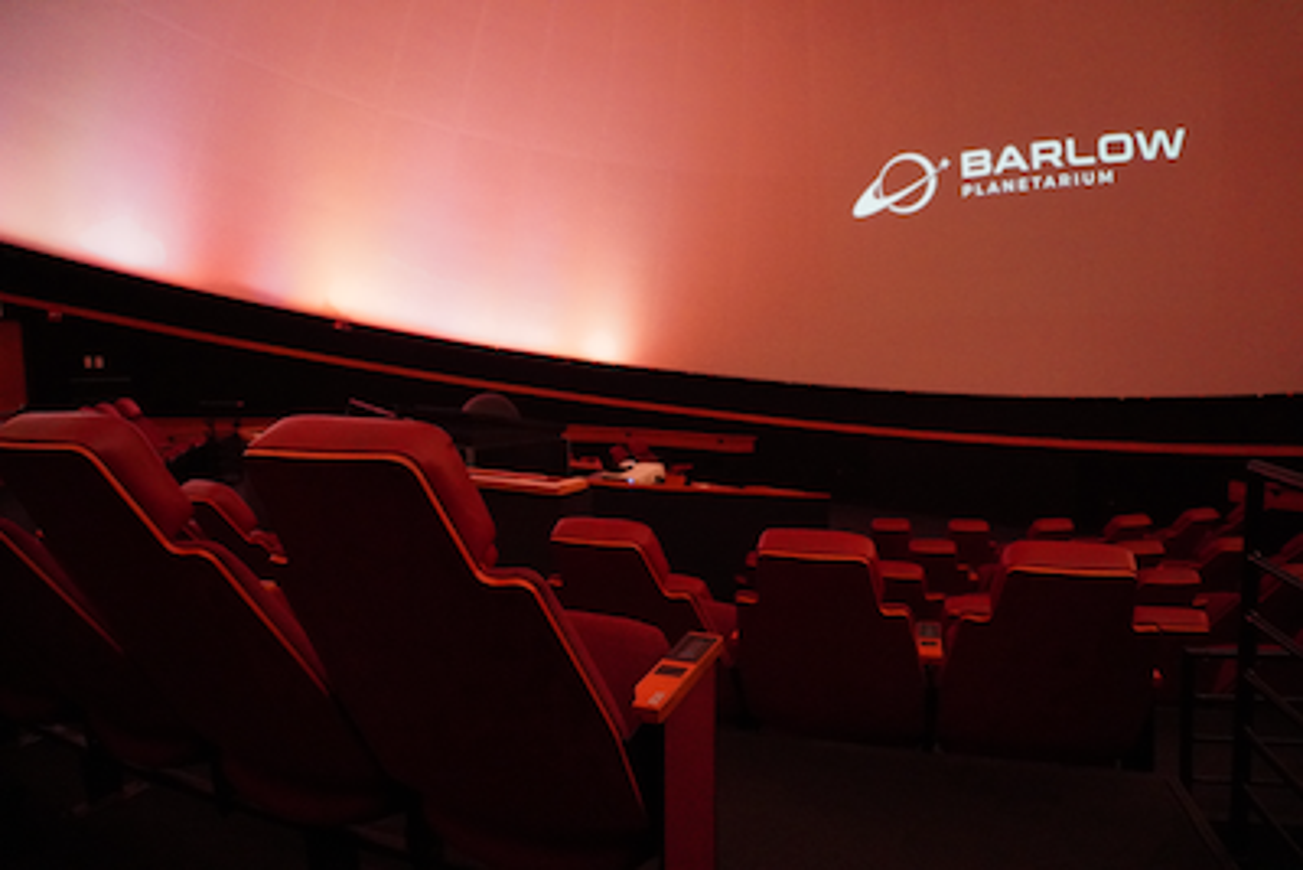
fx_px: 869
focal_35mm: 24
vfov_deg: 53.2
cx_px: 652
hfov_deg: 73.7
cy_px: 435
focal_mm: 16
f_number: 3.5
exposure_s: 1/60
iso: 6400
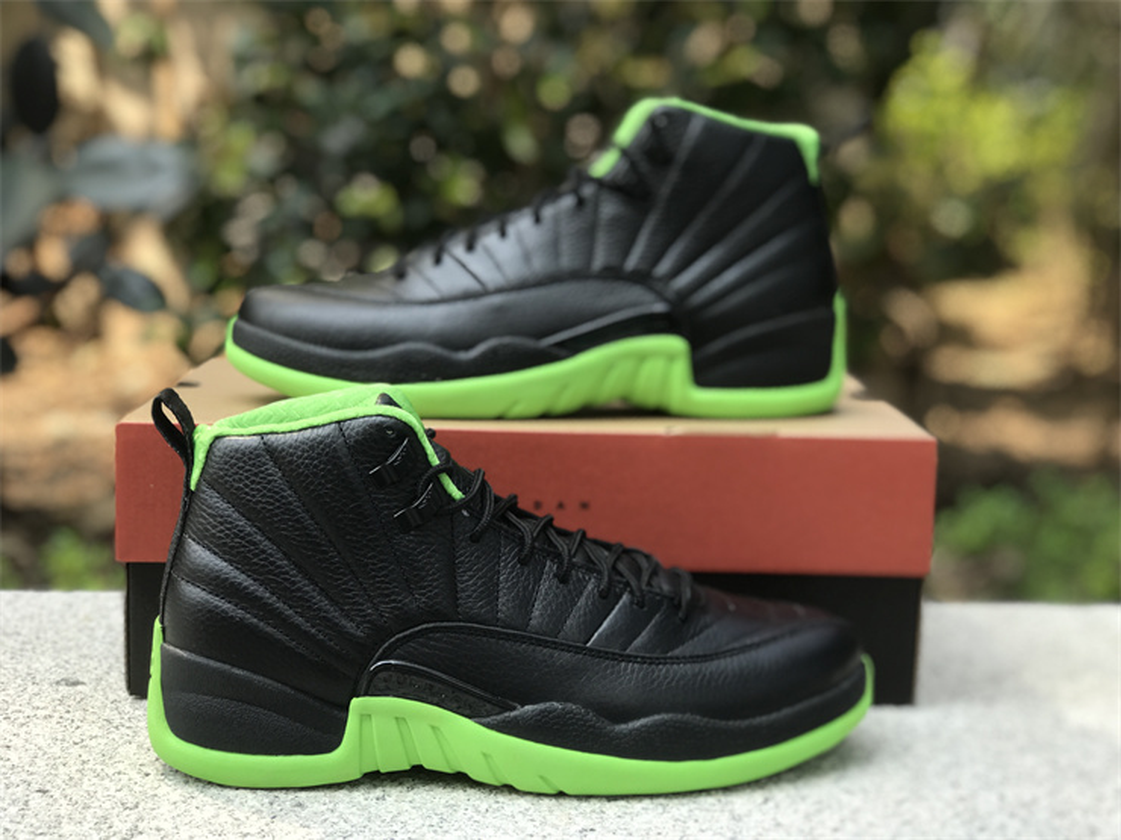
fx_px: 1846
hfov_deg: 33.8
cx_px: 560
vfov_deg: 25.7
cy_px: 420
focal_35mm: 57
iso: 20
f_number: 2.8
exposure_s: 1/220
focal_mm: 6.6
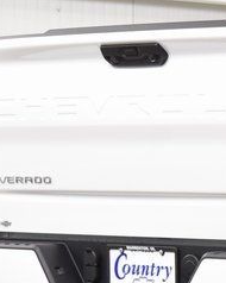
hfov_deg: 6.8
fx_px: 1825
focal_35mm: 218
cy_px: 196
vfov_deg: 8.9
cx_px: 488
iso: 1600
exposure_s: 1/60
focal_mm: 36
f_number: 7.1
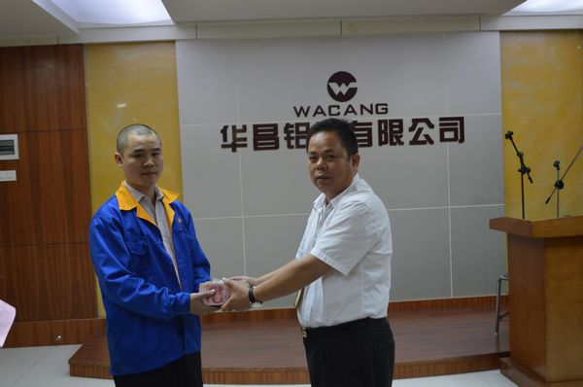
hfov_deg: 49.6
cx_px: 292
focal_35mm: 39
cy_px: 194
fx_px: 631
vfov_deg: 34.1
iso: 900
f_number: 4.2
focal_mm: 26
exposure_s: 1/60
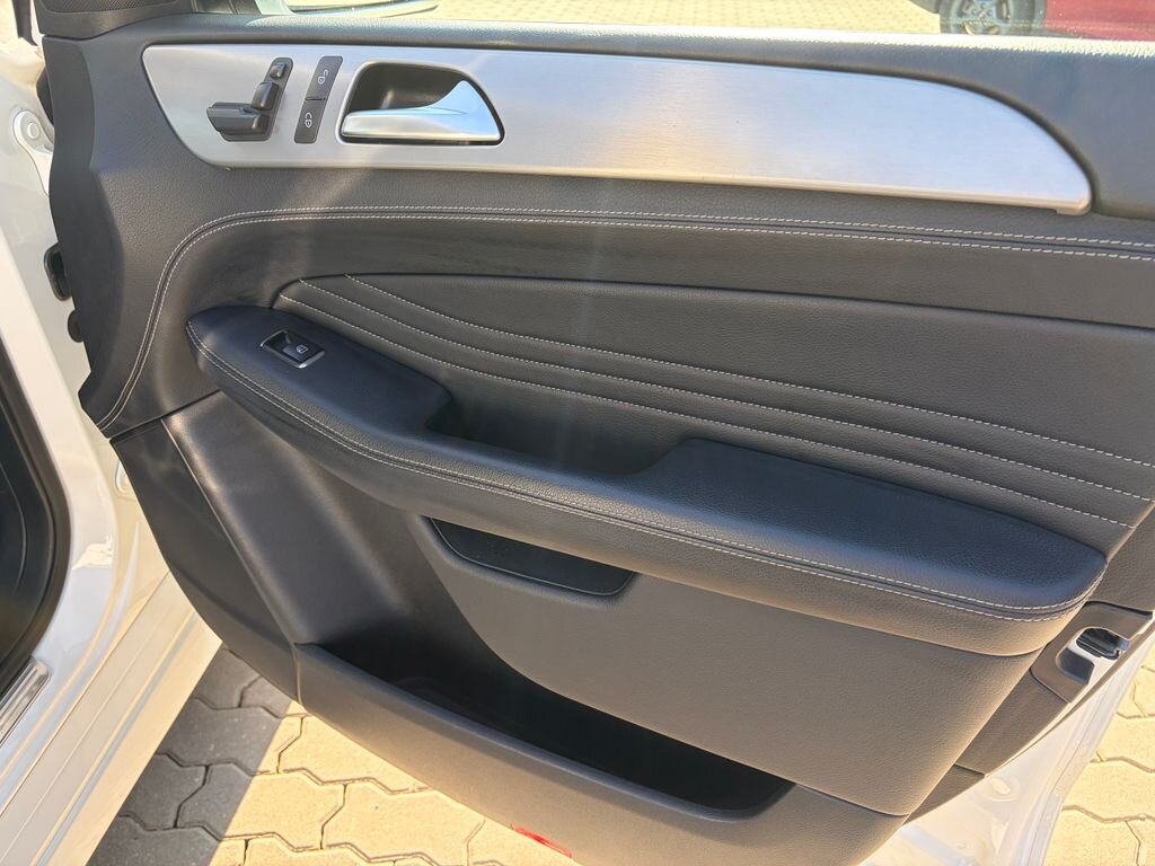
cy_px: 433
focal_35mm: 26
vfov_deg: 53.1
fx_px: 868
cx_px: 578
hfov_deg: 67.3
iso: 50
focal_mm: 5.96
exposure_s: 1/204
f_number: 1.6
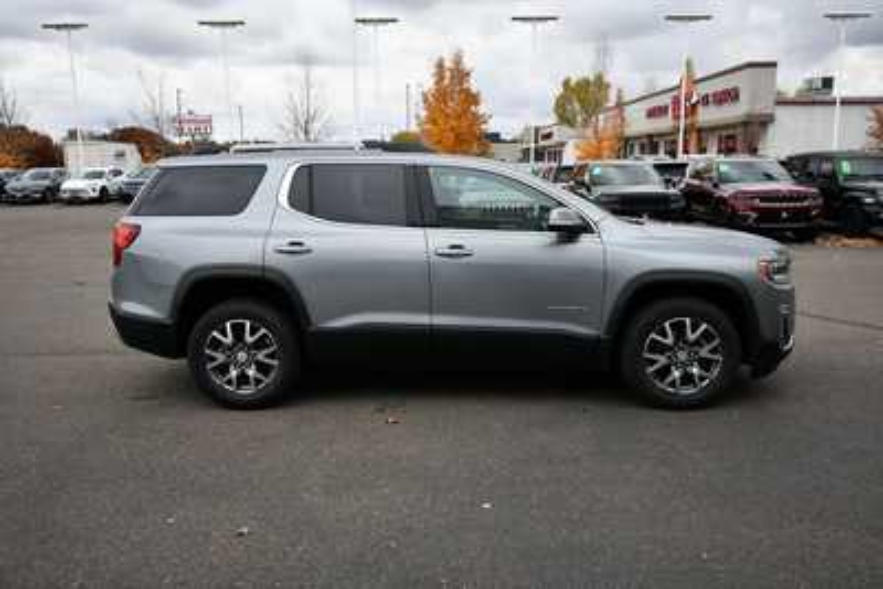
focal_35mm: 30
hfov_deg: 61.9
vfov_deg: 43.6
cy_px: 294
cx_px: 442
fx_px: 736
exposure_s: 1/250
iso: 280
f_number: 5.6
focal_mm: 20
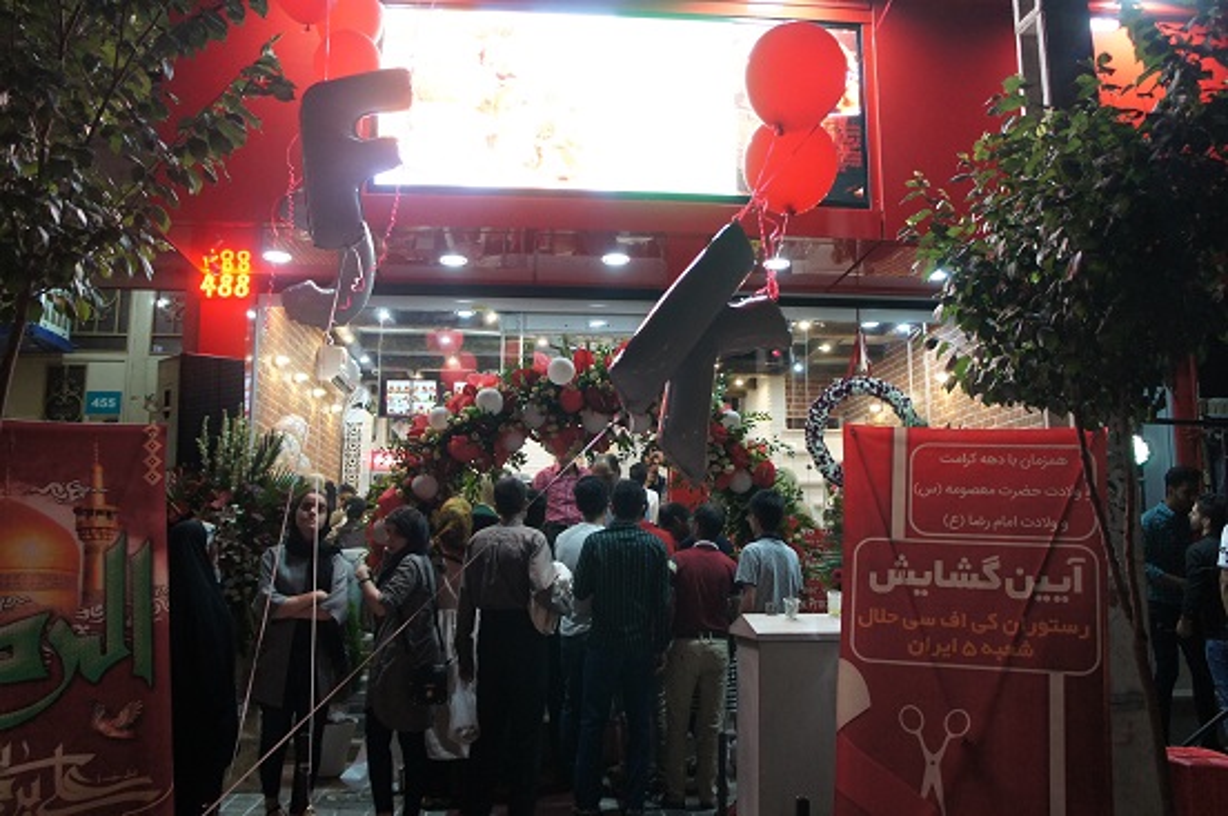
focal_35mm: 30
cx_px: 614
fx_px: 1022
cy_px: 408
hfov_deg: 62.0
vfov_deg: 43.5
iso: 1600
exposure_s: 1/125
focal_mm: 20
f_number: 4
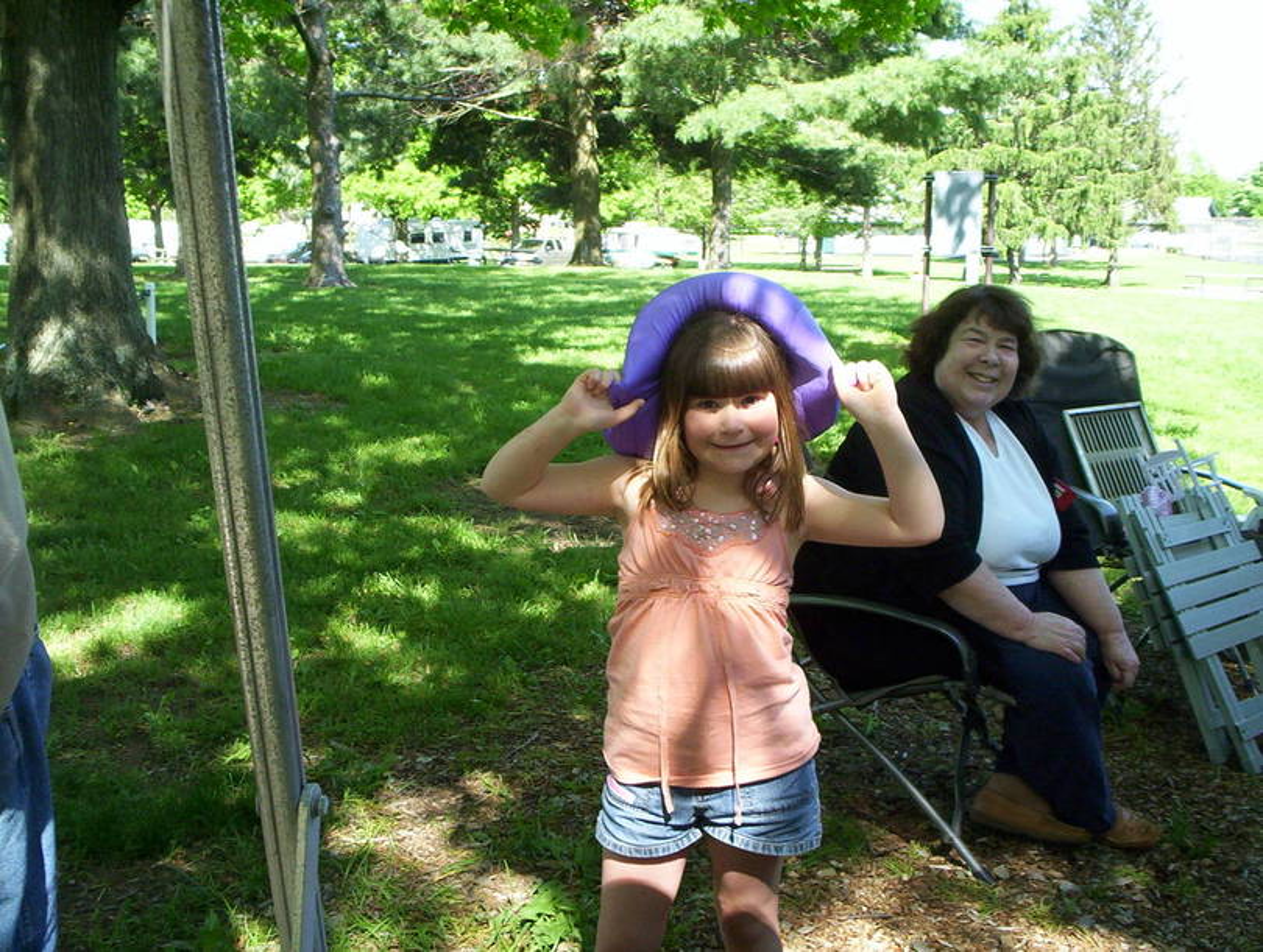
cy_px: 476
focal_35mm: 38
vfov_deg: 37.8
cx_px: 632
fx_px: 1389
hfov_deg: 48.9
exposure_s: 1/90.8
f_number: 4.5
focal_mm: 4.99
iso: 100
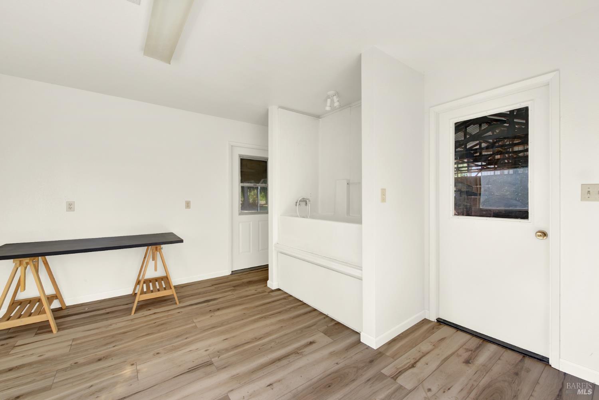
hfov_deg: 104.2
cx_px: 300
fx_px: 233
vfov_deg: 81.3
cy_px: 200
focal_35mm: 14
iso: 100
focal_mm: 14
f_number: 14
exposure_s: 1/10
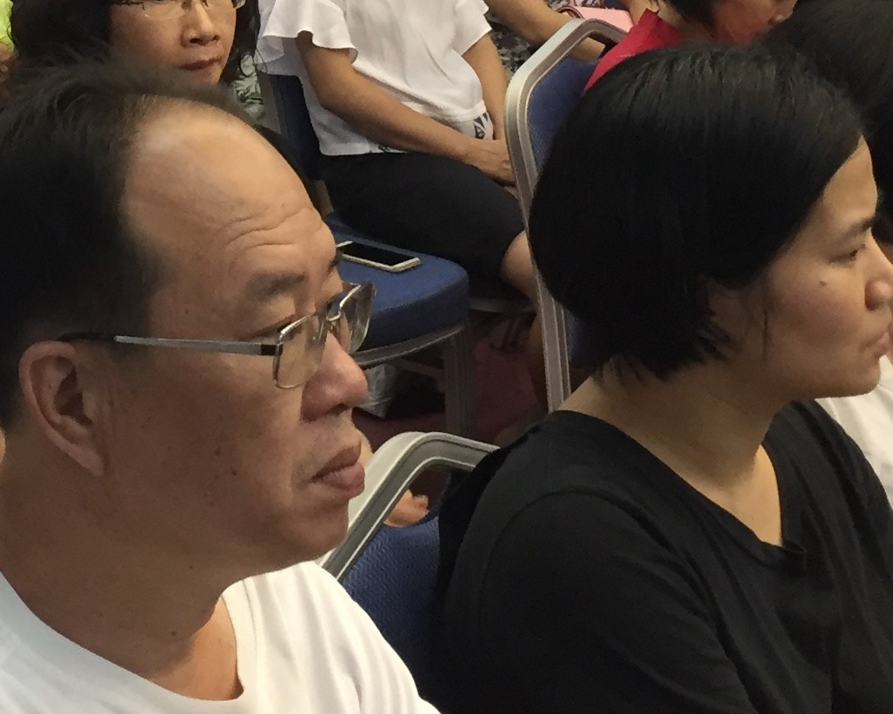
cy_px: -196
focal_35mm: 90
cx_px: -77
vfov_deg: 16.2
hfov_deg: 20.3
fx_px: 2378
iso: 160
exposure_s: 1/33
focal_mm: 4.15
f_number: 2.2
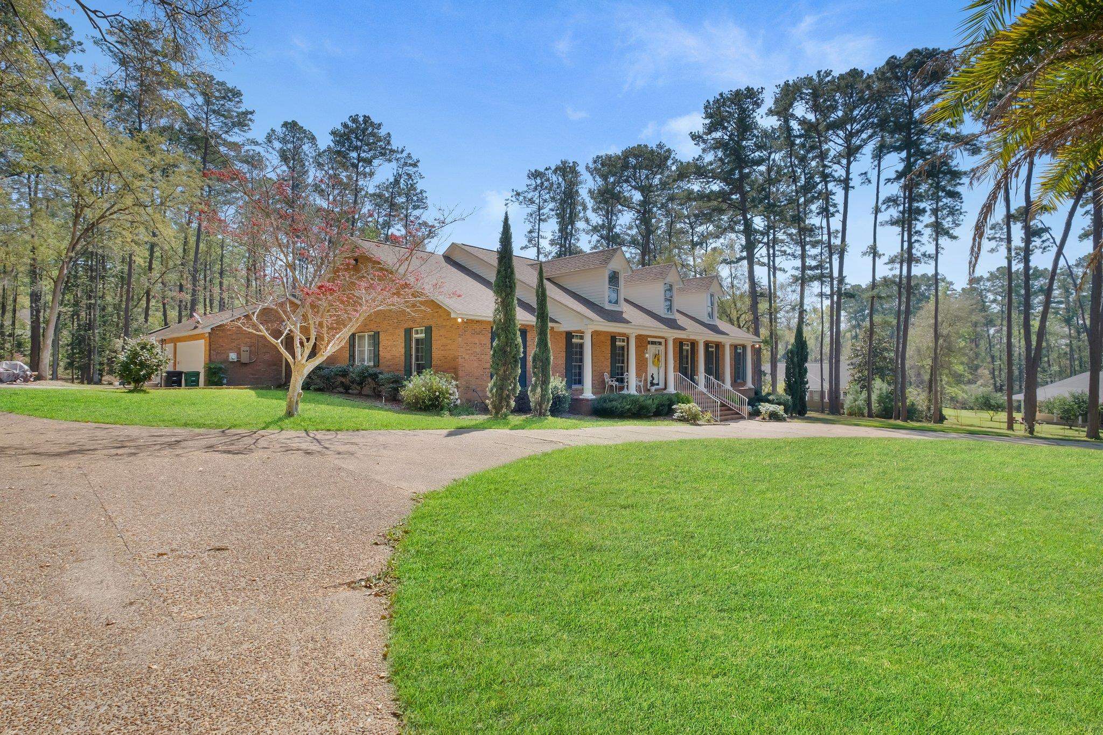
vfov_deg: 70.4
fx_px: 521
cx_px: 552
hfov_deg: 93.3
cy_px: 368
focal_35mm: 17
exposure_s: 1/1600
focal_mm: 11
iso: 320
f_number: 8
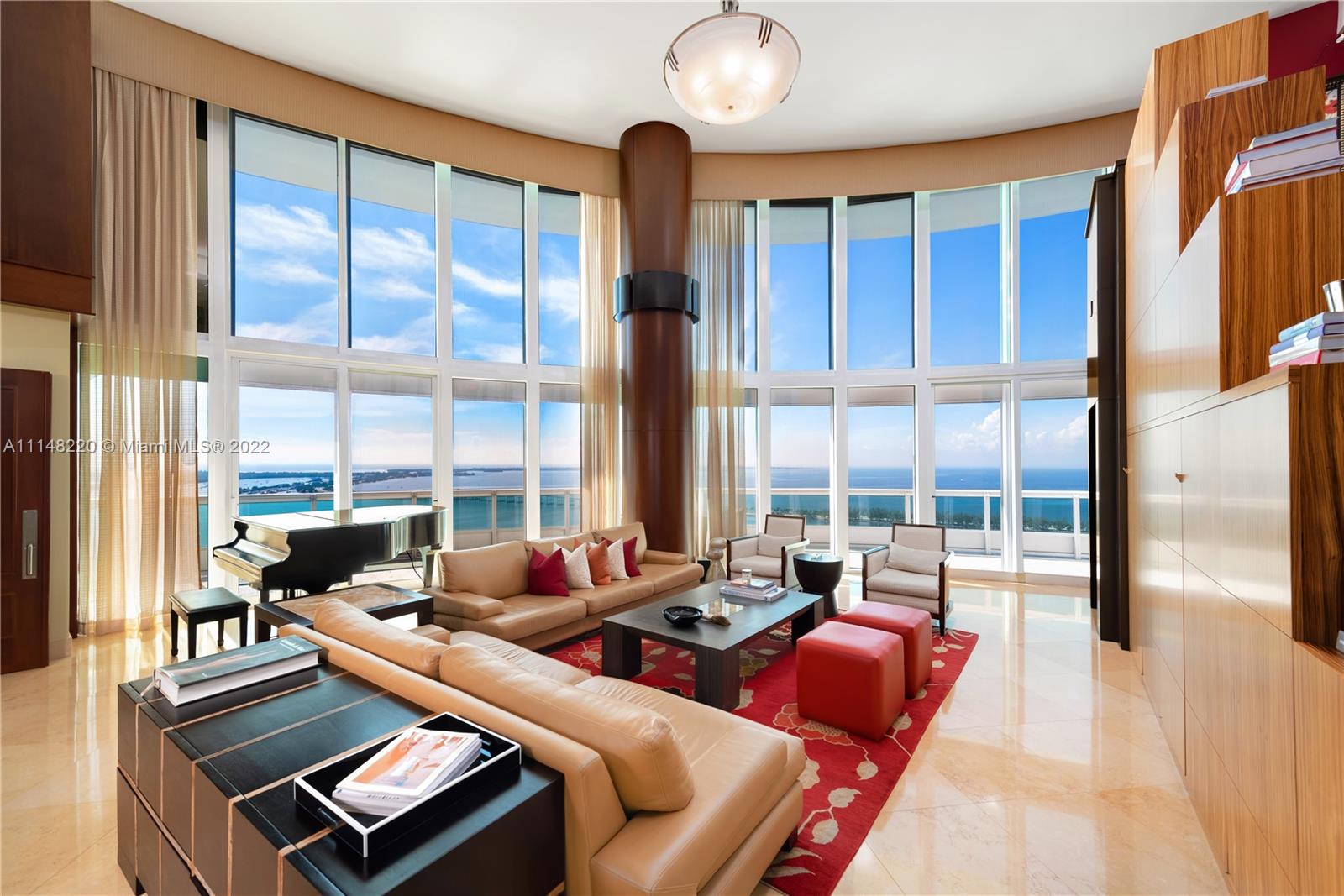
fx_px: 523
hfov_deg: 104.2
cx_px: 672
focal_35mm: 14
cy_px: 448
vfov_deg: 81.2
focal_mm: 14
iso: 200
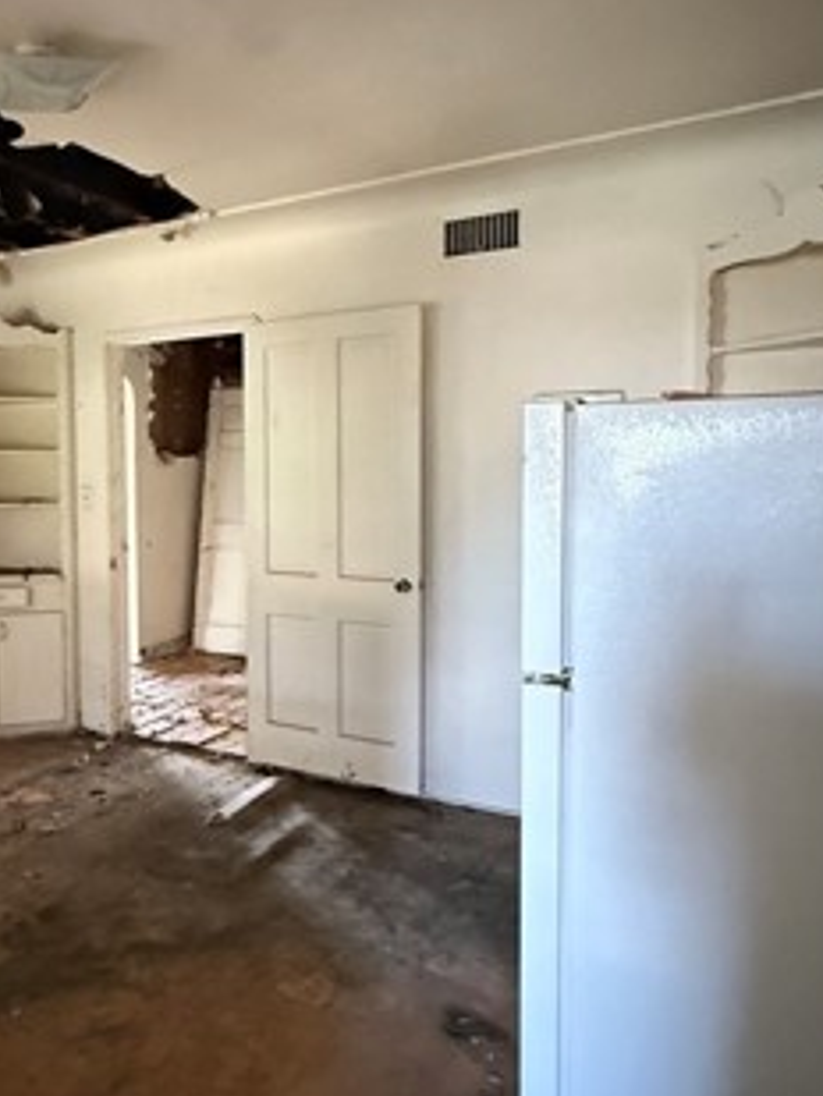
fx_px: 919
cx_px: 135
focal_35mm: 29
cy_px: 528
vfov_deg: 61.6
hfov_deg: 45.2
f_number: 2.2
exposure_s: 1/48
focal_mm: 2.22
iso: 1250
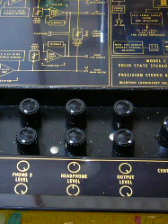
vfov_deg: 21.7
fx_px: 582
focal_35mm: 90
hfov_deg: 16.4
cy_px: 93
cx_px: 49
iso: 200
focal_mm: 5.8
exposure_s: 1/8
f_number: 2.8
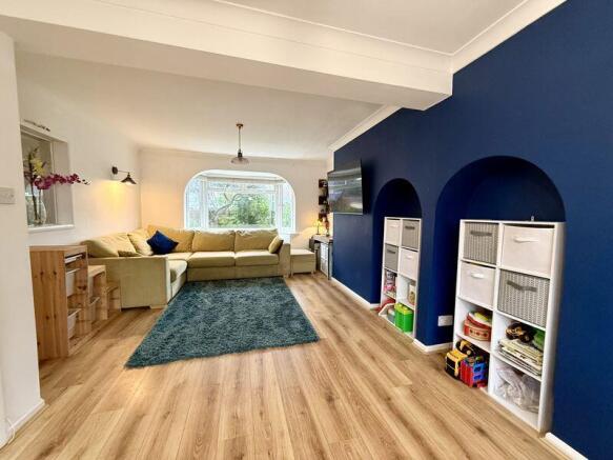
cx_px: 306
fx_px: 248
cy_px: 230
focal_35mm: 14
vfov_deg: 85.7
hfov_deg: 102.1
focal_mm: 2.22
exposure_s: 1/88
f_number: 2.2
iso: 400
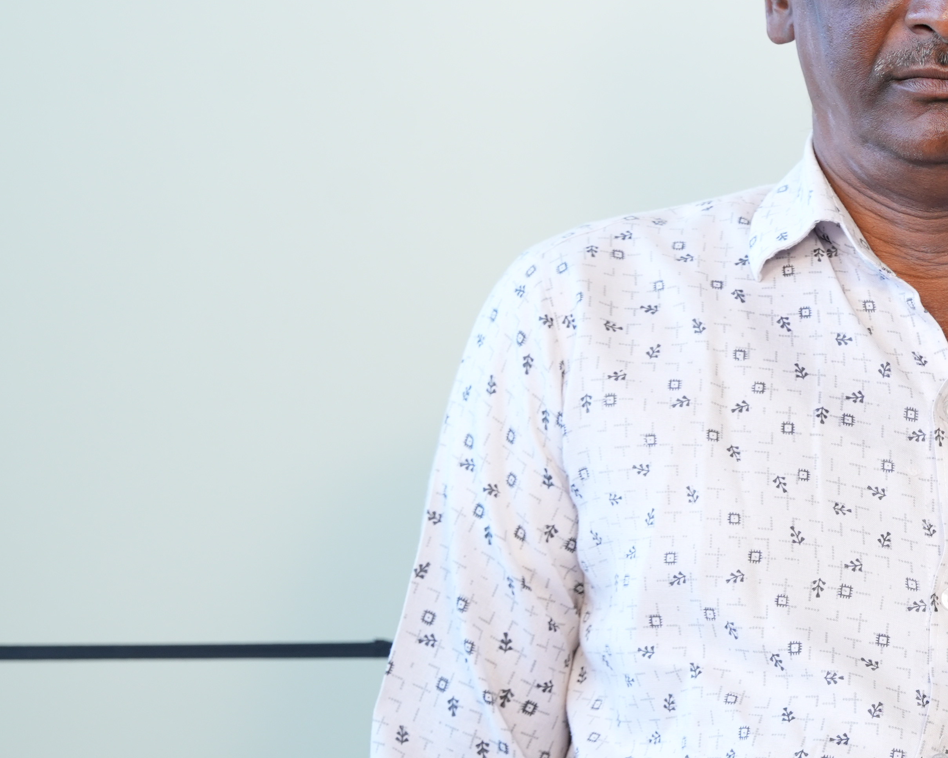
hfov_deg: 16.0
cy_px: 379
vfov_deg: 13.5
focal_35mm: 114
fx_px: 3198
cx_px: 1221
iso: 500
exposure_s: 1/160
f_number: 5
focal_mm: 42
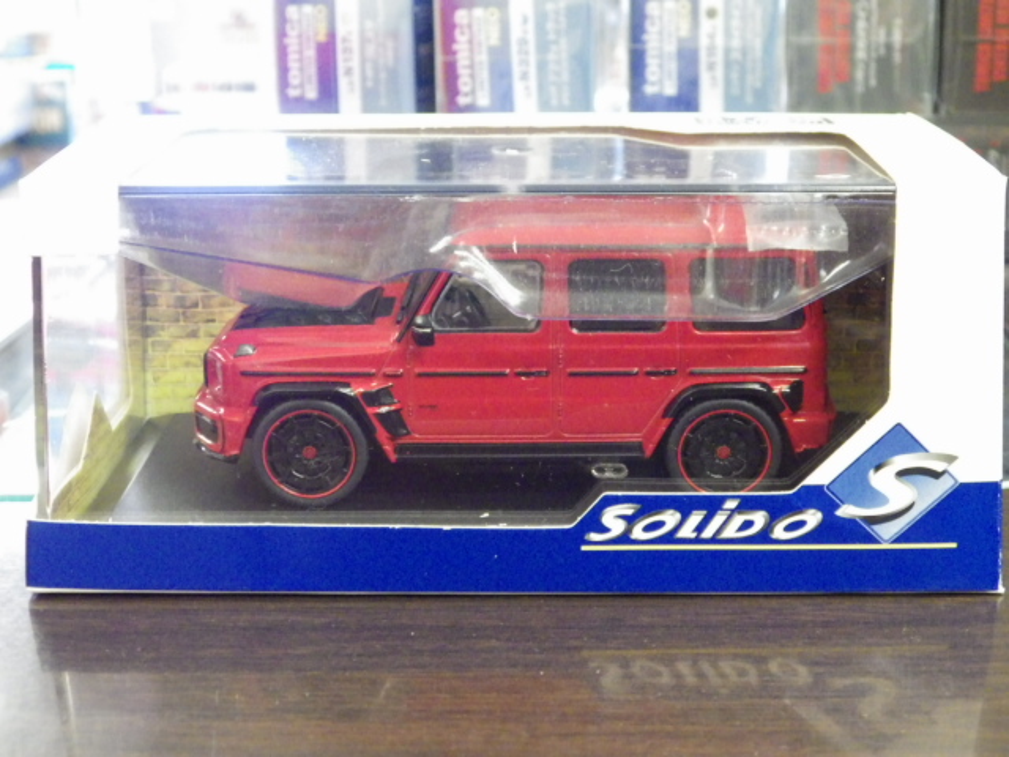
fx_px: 1720
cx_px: 504
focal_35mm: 59
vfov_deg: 24.8
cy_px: 378
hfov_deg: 32.7
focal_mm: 10.7
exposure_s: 1/25
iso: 1600
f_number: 4
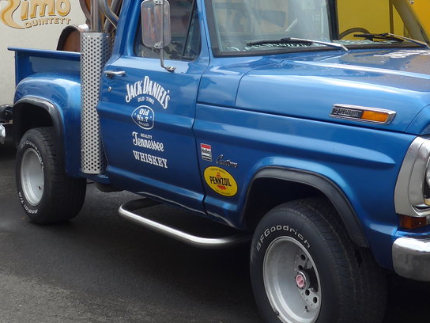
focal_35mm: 64
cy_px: 63
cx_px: 281
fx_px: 795
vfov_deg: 22.6
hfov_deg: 30.1
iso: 80
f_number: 2.8
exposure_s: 1/500
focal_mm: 6
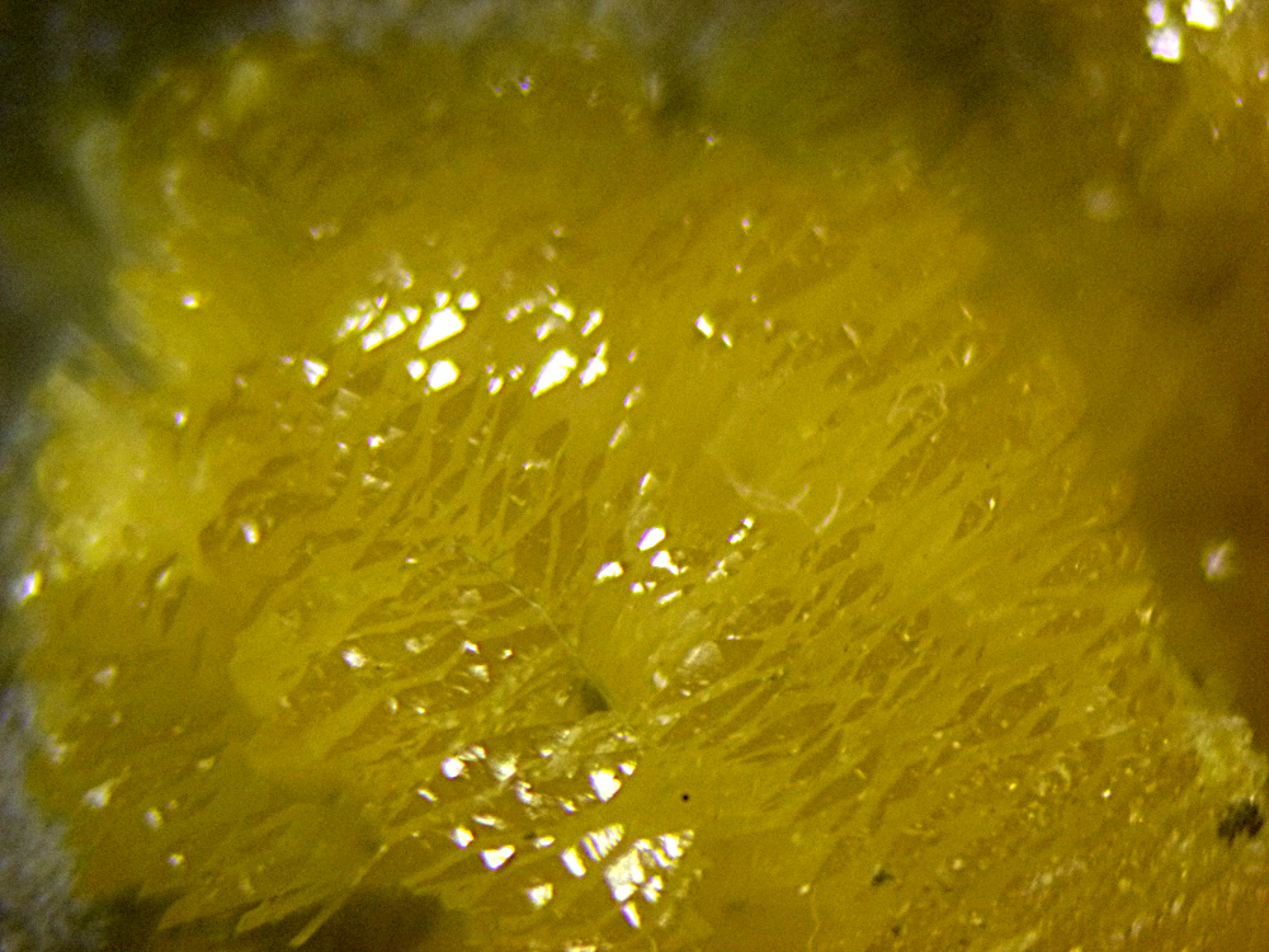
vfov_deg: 14.8
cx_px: 634
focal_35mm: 100
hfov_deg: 19.6
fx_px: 3666
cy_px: 476
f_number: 5.7
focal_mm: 18
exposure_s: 1/100
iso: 400
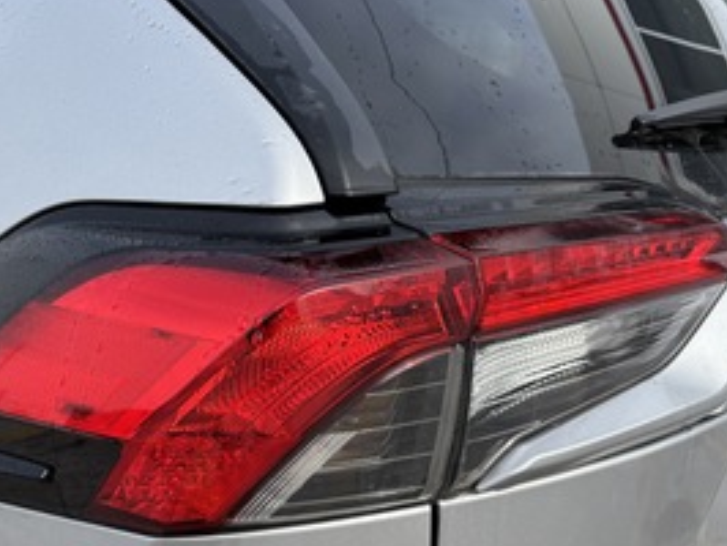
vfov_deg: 35.1
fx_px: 862
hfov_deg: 45.1
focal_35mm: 41
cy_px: 321
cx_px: 246
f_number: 1.6
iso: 50
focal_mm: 5.96
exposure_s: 1/1437
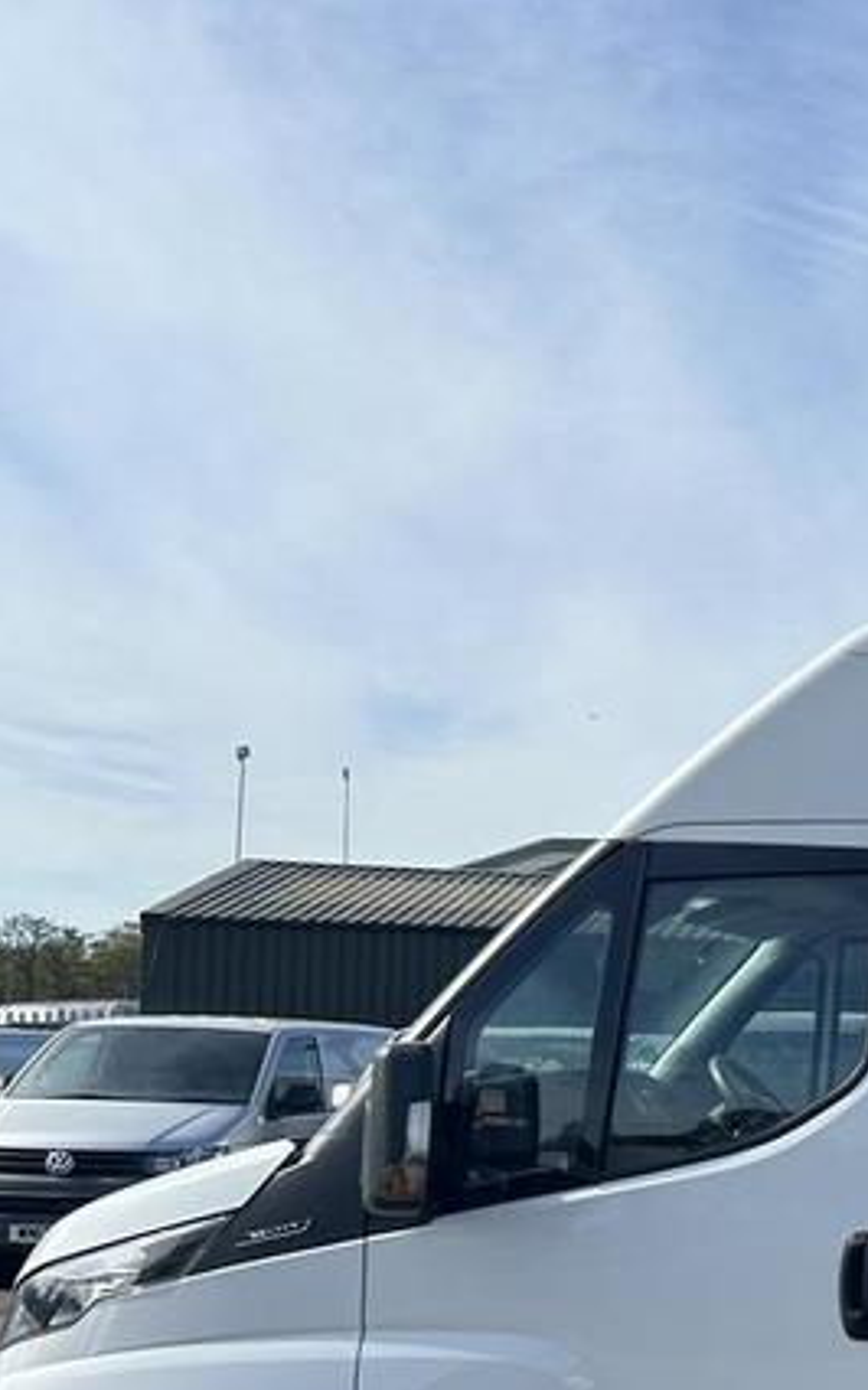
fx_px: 2197
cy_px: 1038
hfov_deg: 19.2
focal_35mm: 58
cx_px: 1351
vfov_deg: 34.4
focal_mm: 5.7
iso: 50
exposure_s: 1/4115
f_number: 1.5
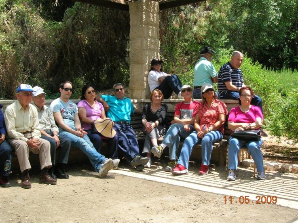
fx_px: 361
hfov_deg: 44.8
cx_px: 149
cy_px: 112
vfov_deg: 34.3
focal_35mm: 42
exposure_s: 1/84.4
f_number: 5.2
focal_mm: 7
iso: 50
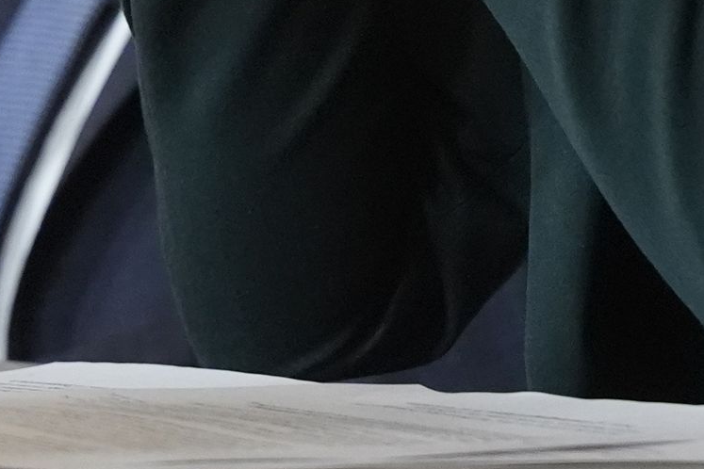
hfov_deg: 2.3
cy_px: -679
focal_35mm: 889
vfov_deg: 1.5
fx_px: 17384
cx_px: 80
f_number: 5.6
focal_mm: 166
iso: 4000
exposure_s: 1/250
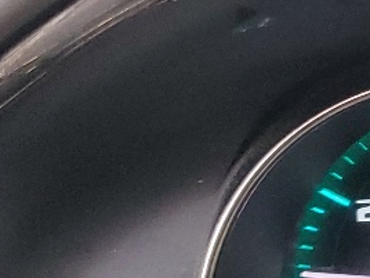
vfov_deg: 9.6
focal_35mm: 155
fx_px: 1657
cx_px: 824
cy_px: 199
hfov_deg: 11.1
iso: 94
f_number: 1.5
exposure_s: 1/120
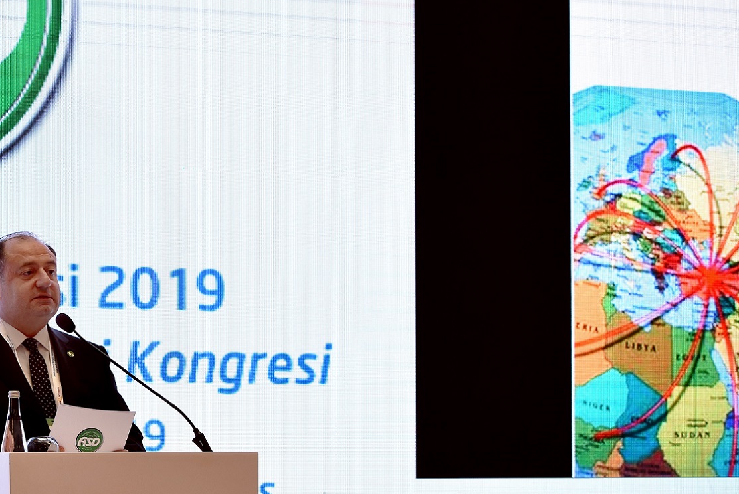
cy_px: 307
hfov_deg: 12.9
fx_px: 3245
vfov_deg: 8.7
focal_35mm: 158
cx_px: 35
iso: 1000
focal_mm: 82
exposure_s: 1/160
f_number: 4
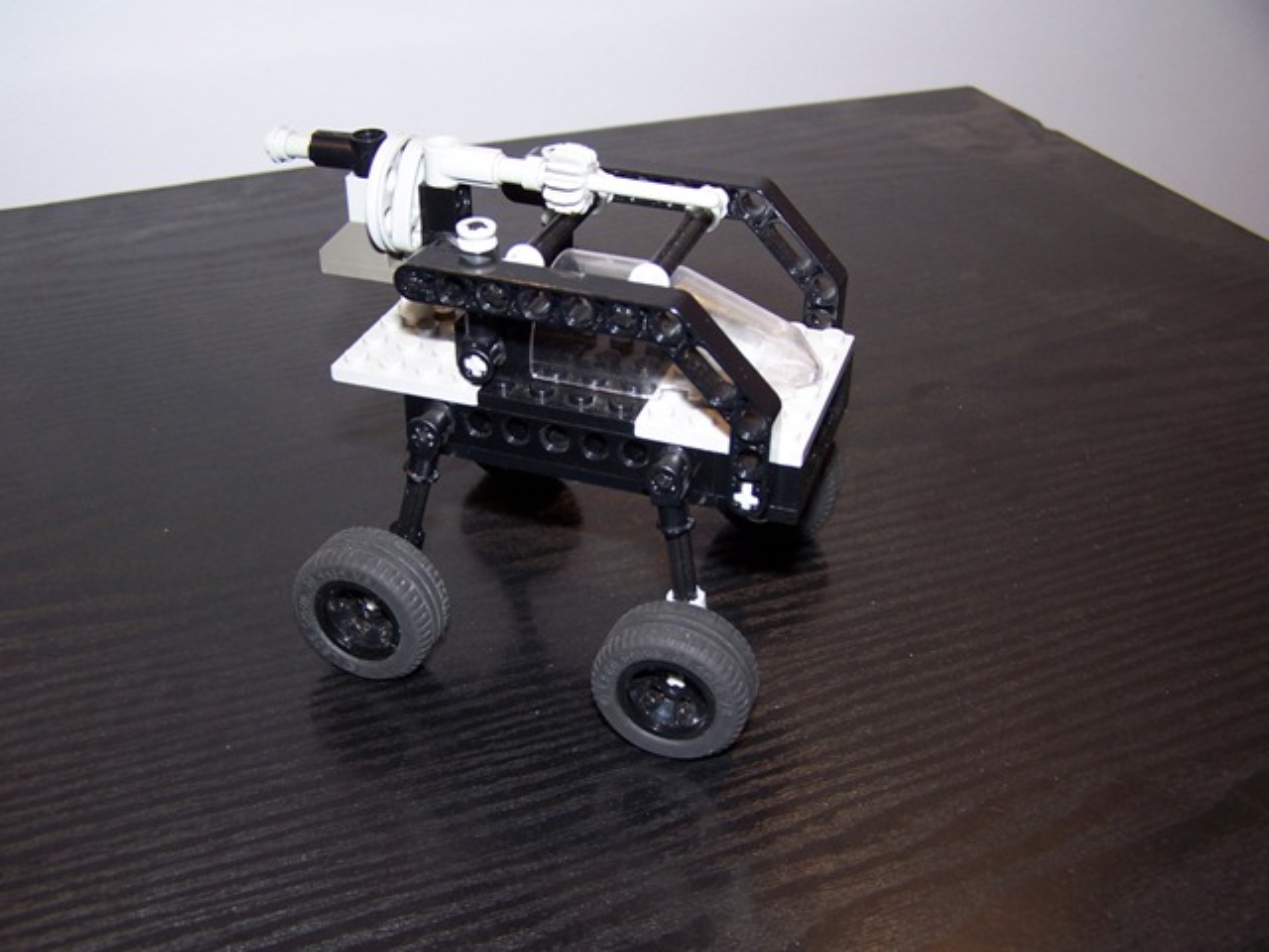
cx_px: 634
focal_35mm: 38
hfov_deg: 49.0
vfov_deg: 37.7
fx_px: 1393
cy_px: 476
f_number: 2.8
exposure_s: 1/60
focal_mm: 6.3
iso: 80
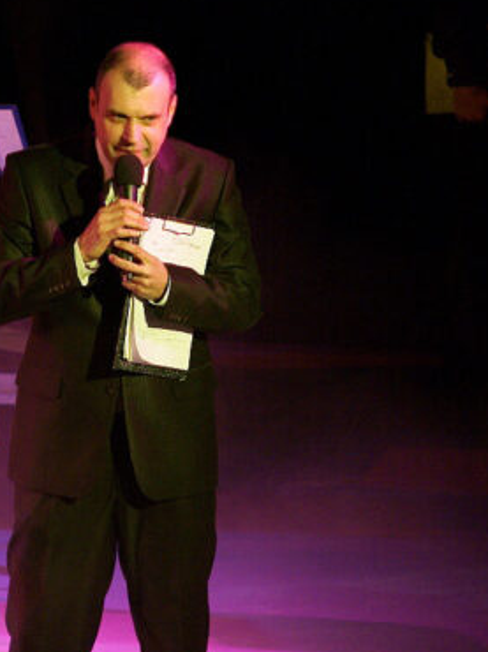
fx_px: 9541
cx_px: 115
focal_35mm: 507
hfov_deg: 2.9
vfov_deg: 3.9
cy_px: 300
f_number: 4
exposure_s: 1/100
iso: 800
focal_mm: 200
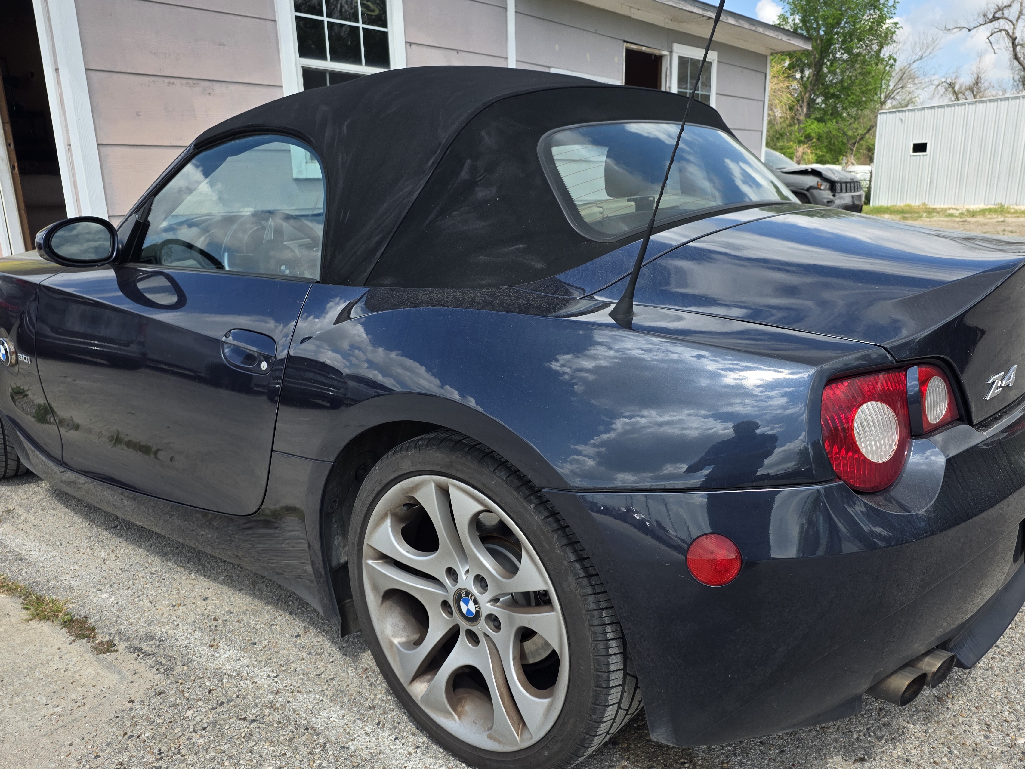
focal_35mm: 27
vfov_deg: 51.3
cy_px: 427
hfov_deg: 65.3
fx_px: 800
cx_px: 520
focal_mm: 6.25
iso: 80
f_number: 1.7
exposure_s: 1/3589
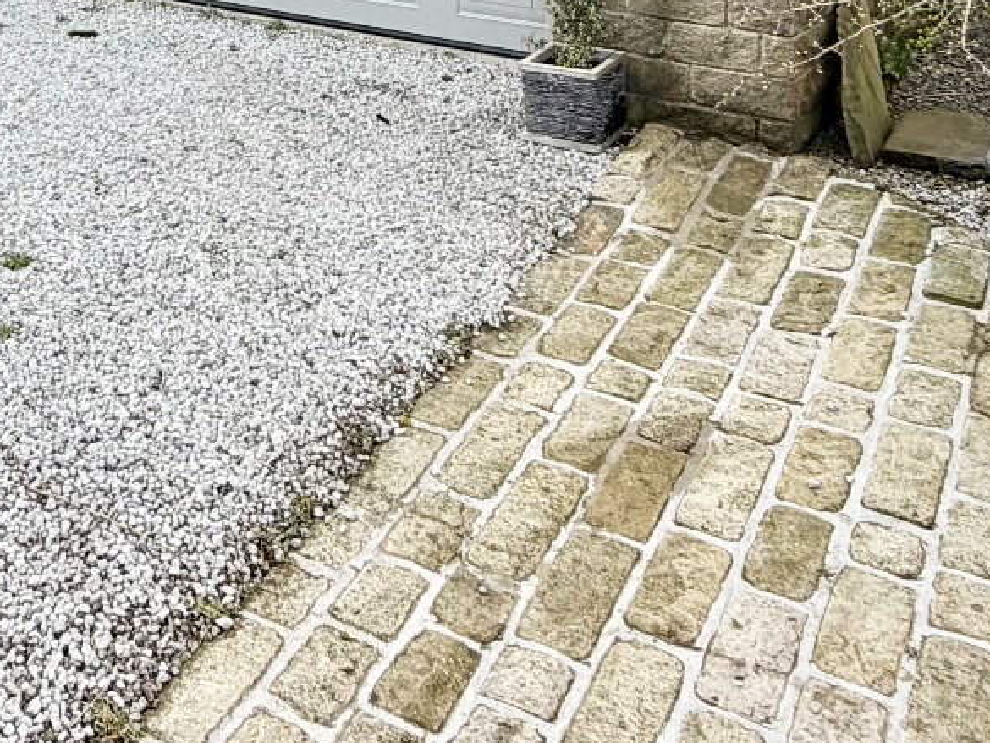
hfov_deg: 36.4
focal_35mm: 49
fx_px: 1402
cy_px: -222
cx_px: 91
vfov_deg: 25.5
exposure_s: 1/770
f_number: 2.2
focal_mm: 2.22
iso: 25
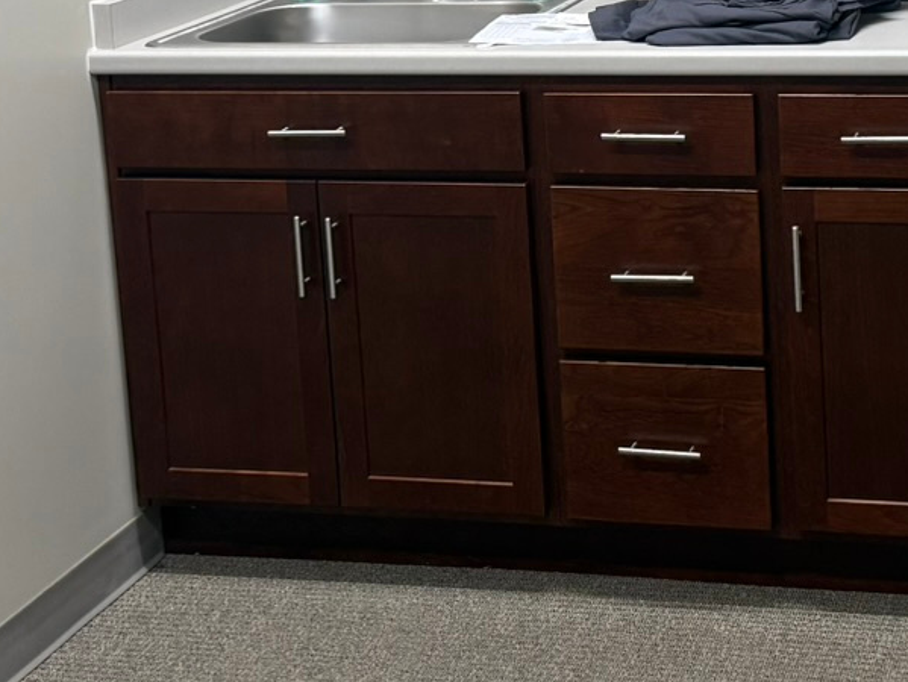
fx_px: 2152
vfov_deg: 17.7
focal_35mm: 82
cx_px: 662
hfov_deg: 23.6
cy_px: 58
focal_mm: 6.76
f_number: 1.78
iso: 200
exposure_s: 1/107
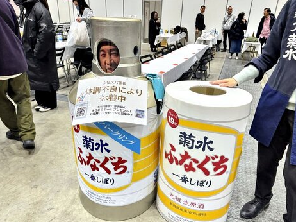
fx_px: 222
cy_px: 119
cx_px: 154
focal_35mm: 26
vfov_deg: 53.0
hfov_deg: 67.3
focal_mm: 6.8
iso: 160
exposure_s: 1/100
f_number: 1.8
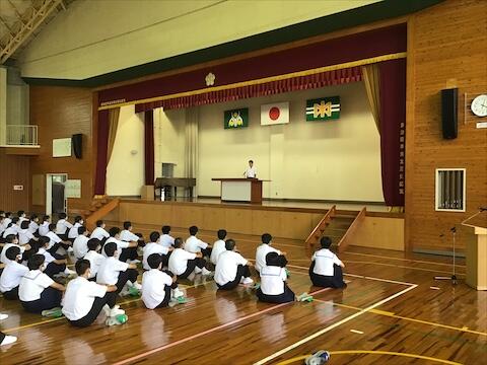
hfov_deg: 58.4
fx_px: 436
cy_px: 182
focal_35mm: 31
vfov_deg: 45.4
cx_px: 244
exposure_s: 1/30
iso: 64
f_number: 2.4
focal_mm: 3.3
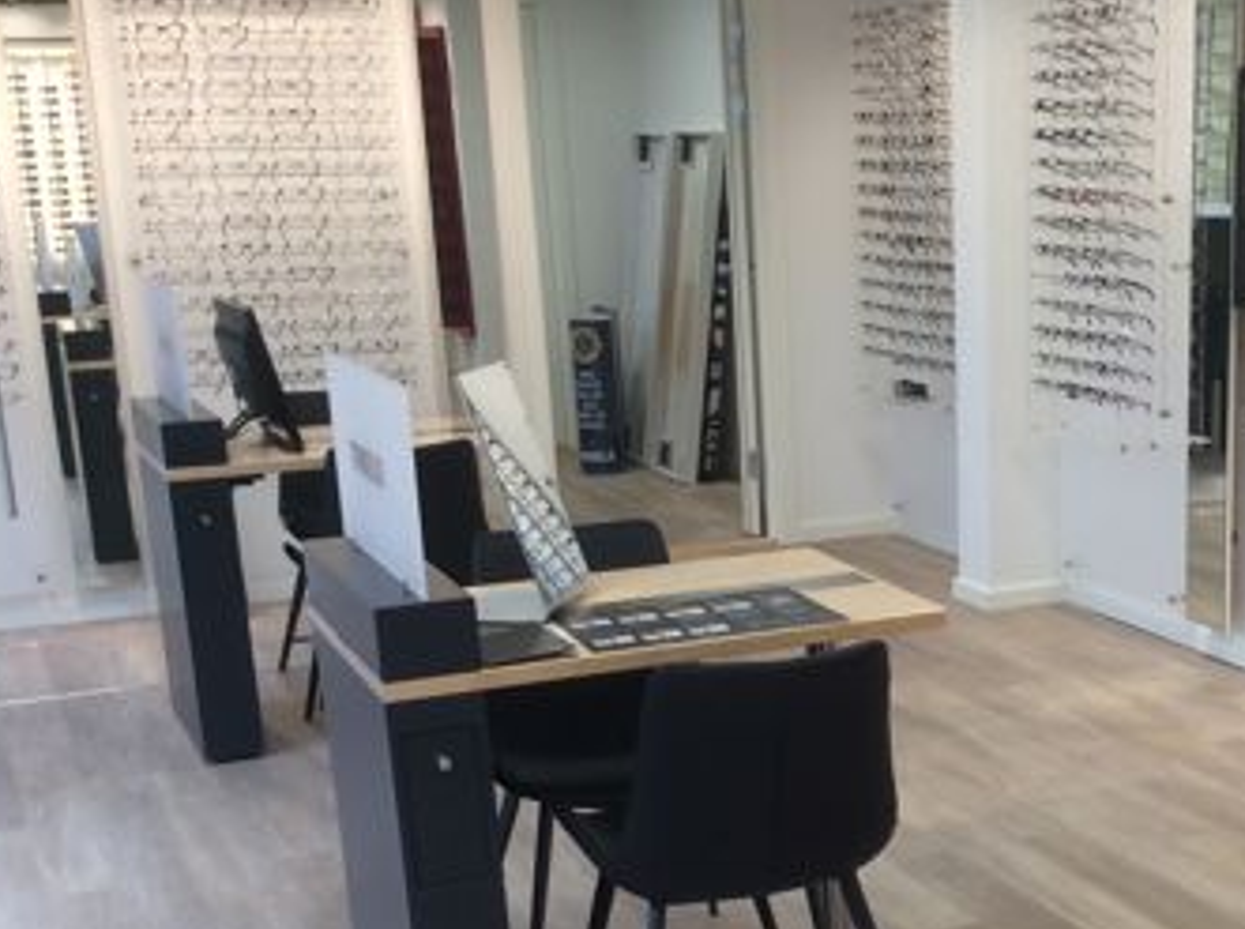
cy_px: 711
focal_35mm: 58
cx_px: 1016
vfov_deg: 24.8
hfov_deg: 32.3
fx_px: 2082
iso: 40
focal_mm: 3.3
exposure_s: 1/50
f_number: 2.4
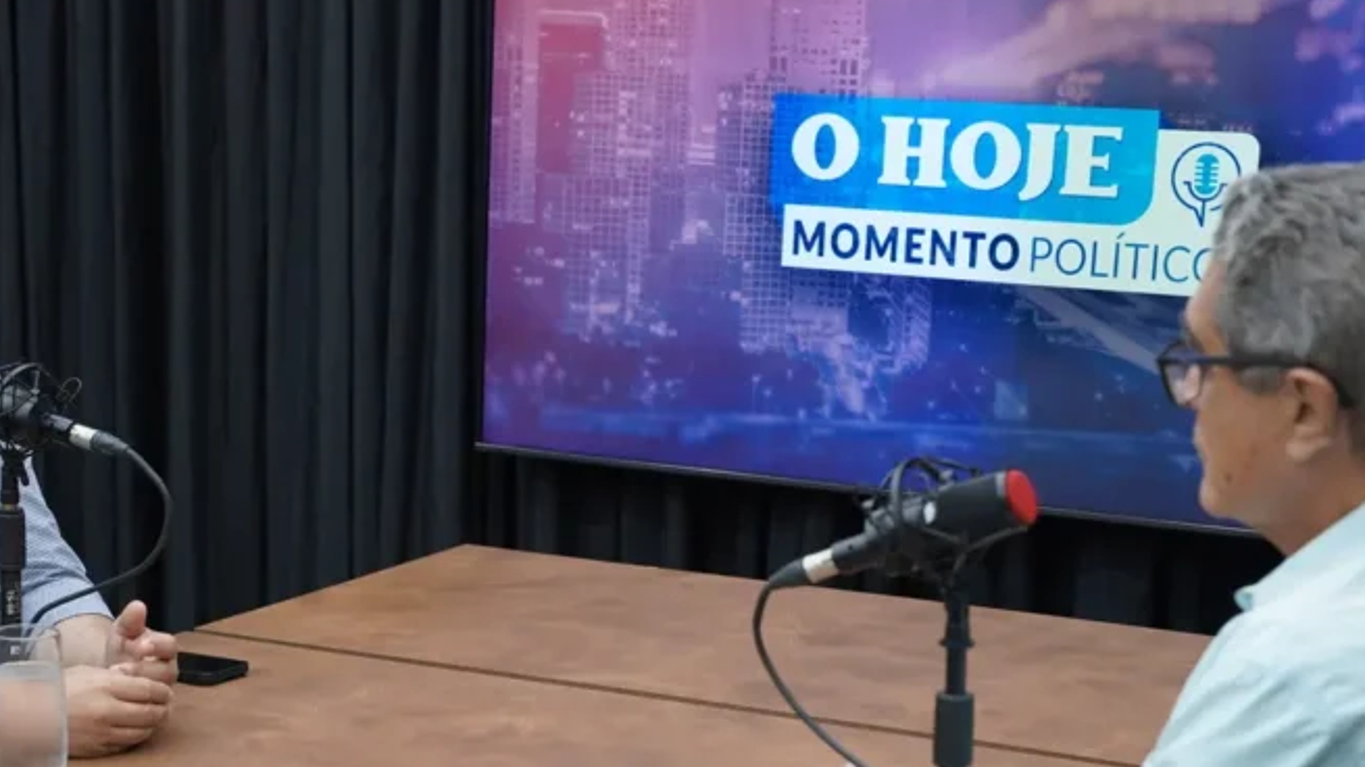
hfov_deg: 27.3
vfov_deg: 15.5
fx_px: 2810
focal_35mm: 78
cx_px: 577
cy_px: 547
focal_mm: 47.4
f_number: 4
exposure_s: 1/160
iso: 500
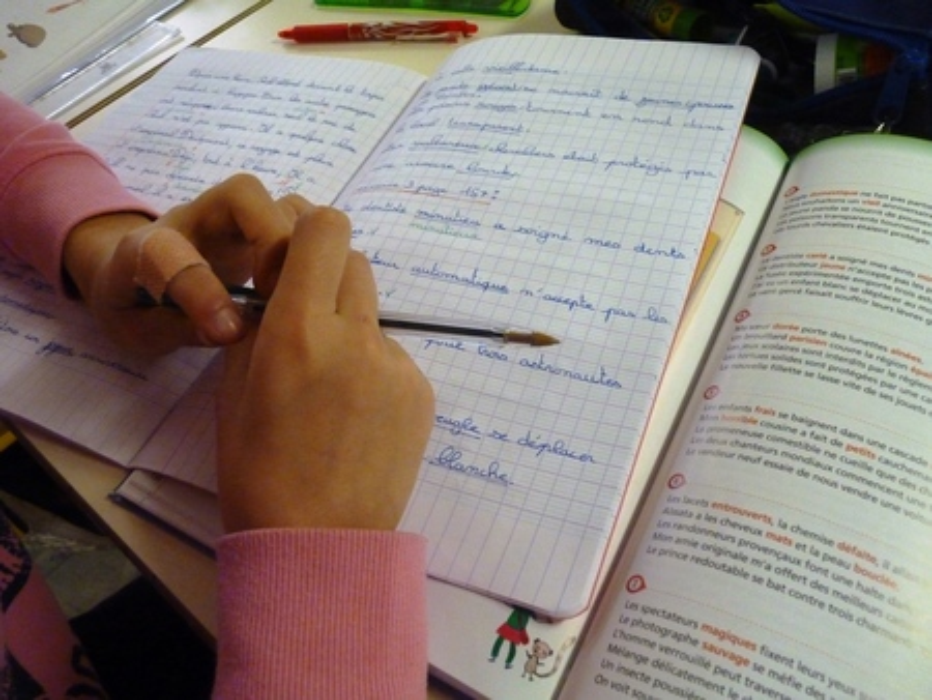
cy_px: 350
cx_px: 466
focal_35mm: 27
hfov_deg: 65.3
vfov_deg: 51.4
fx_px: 727
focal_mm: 4.8
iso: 800
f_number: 2.8
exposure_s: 1/50
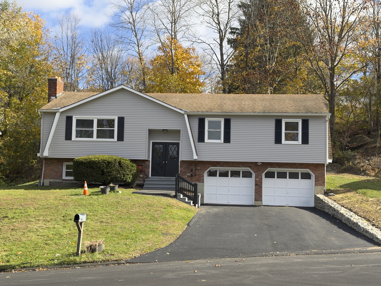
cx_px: 190
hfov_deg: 39.7
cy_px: 143
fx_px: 528
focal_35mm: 48
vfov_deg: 30.3
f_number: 1.78
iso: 64
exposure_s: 1/2208
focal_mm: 6.76
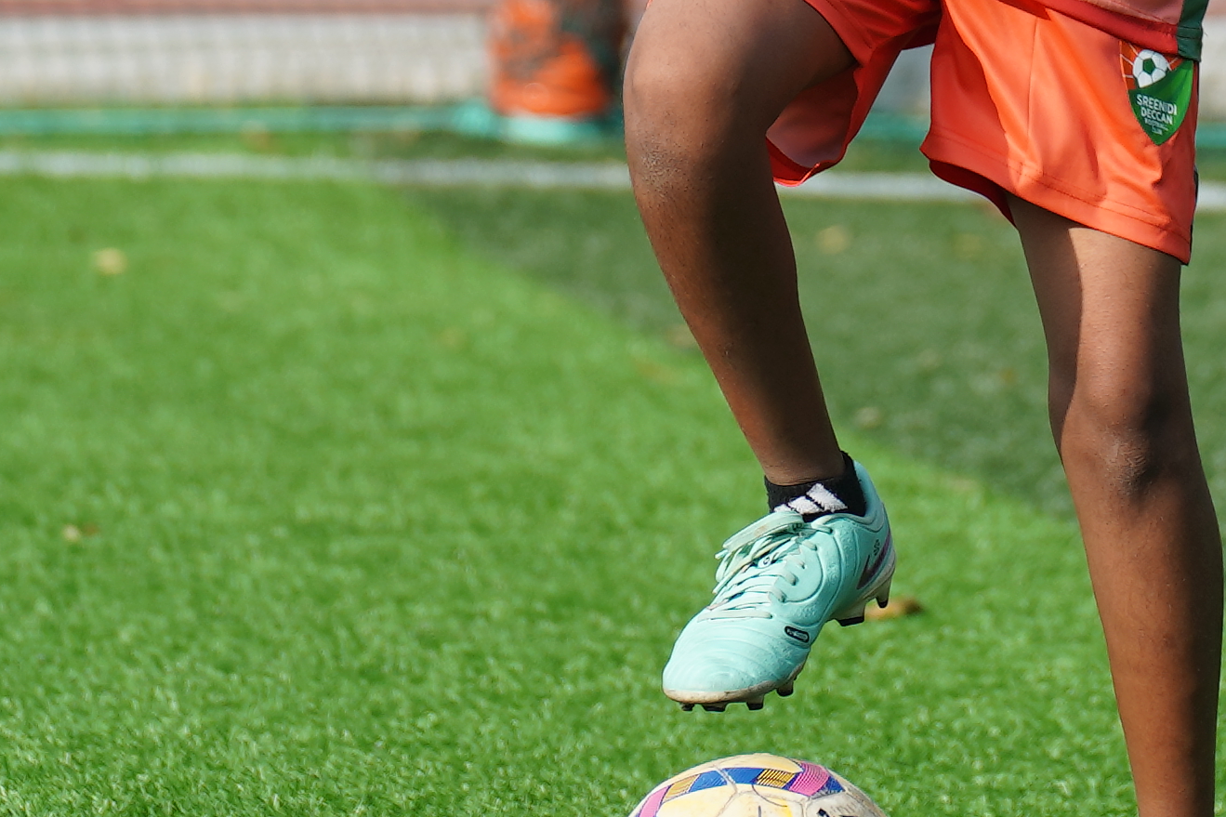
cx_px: 1003
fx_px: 18897
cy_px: -376
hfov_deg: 3.7
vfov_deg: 2.5
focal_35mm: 555
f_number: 2.8
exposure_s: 1/1000
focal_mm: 122
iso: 100
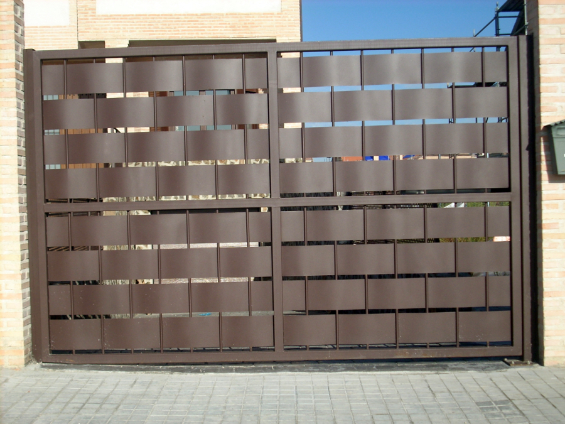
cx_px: 282
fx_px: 881
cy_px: 212
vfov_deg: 27.0
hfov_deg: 35.5
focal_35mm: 54
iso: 64
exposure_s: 1/201
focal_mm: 9
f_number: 6.9
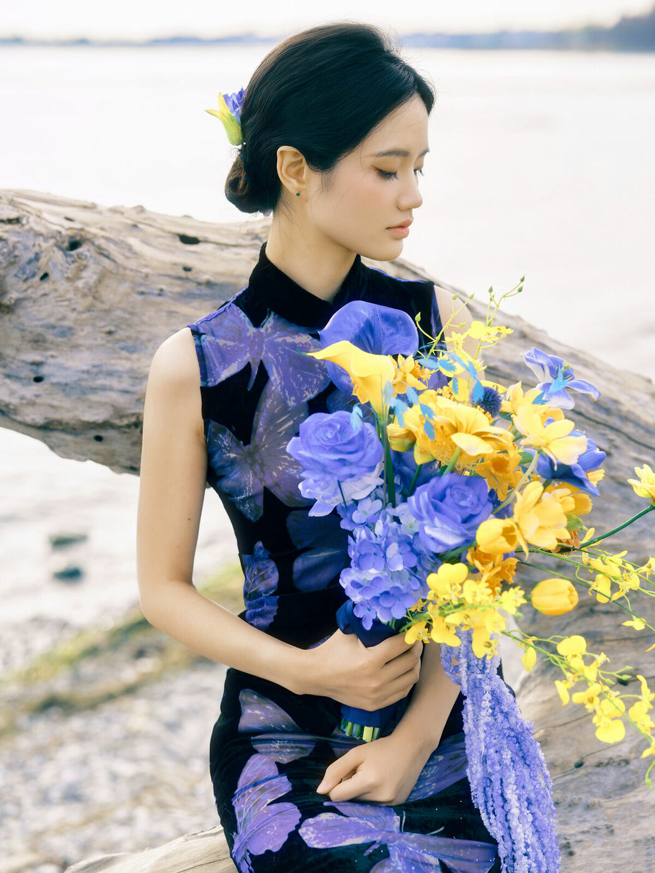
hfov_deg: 17.0
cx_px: 328
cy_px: 436
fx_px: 2195
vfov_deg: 22.5
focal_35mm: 87
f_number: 4.5
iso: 100
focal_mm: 110
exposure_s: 1/250
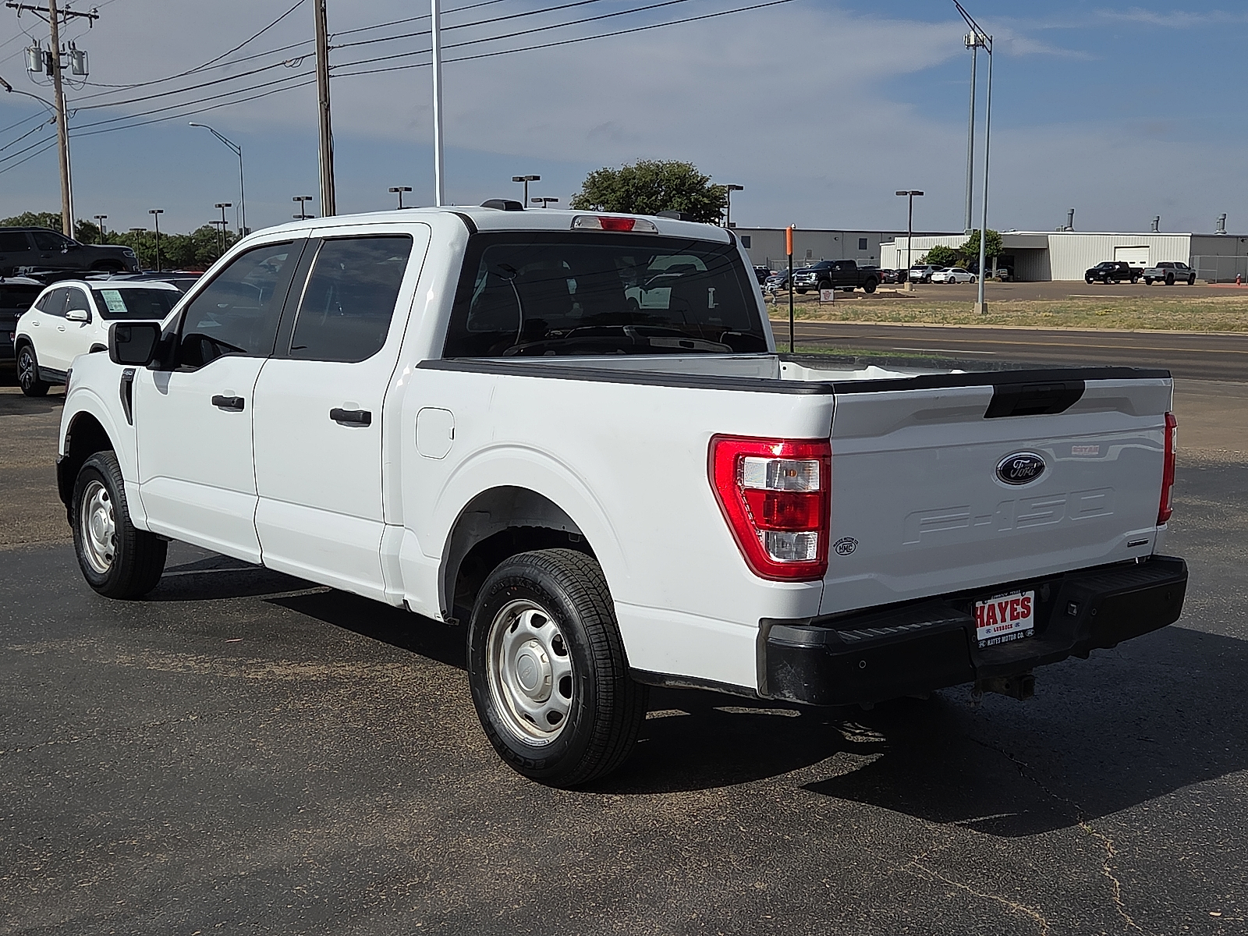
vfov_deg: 36.0
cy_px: 468
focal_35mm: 40
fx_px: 1442
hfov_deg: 46.8
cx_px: 624
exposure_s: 1/10000
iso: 55
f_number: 1.8
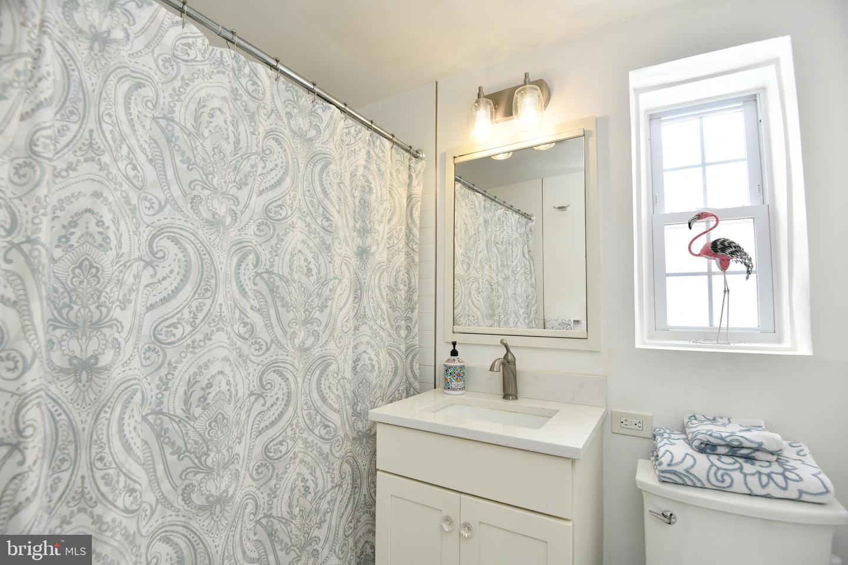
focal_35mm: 16
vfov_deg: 73.7
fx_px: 377
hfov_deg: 96.7
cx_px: 424
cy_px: 282
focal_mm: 16
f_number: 5.6
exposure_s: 1/60
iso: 560
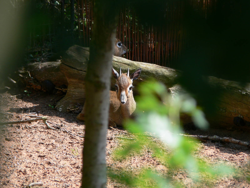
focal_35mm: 420
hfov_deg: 4.7
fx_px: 3033
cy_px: 94
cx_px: 125
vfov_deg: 3.5
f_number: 5.6
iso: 80
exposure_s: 1/125
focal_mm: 88.8
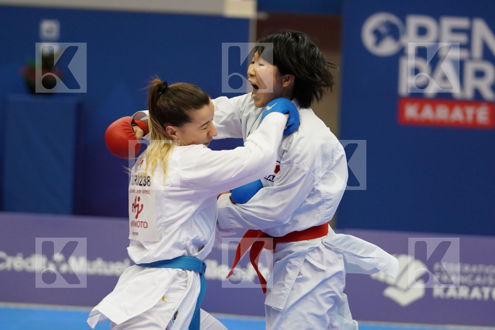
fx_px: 2310
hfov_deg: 12.2
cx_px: 248
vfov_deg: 8.2
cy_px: 165
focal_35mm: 168
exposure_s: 1/1000
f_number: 2.8
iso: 2500
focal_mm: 112
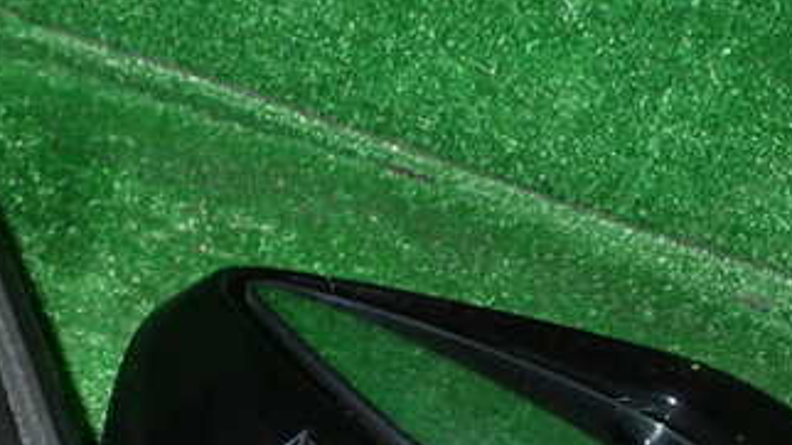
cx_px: 248
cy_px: 531
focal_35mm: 73
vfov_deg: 15.9
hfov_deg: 28.7
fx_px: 1533
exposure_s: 1/40
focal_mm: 6.37
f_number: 7.1
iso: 800
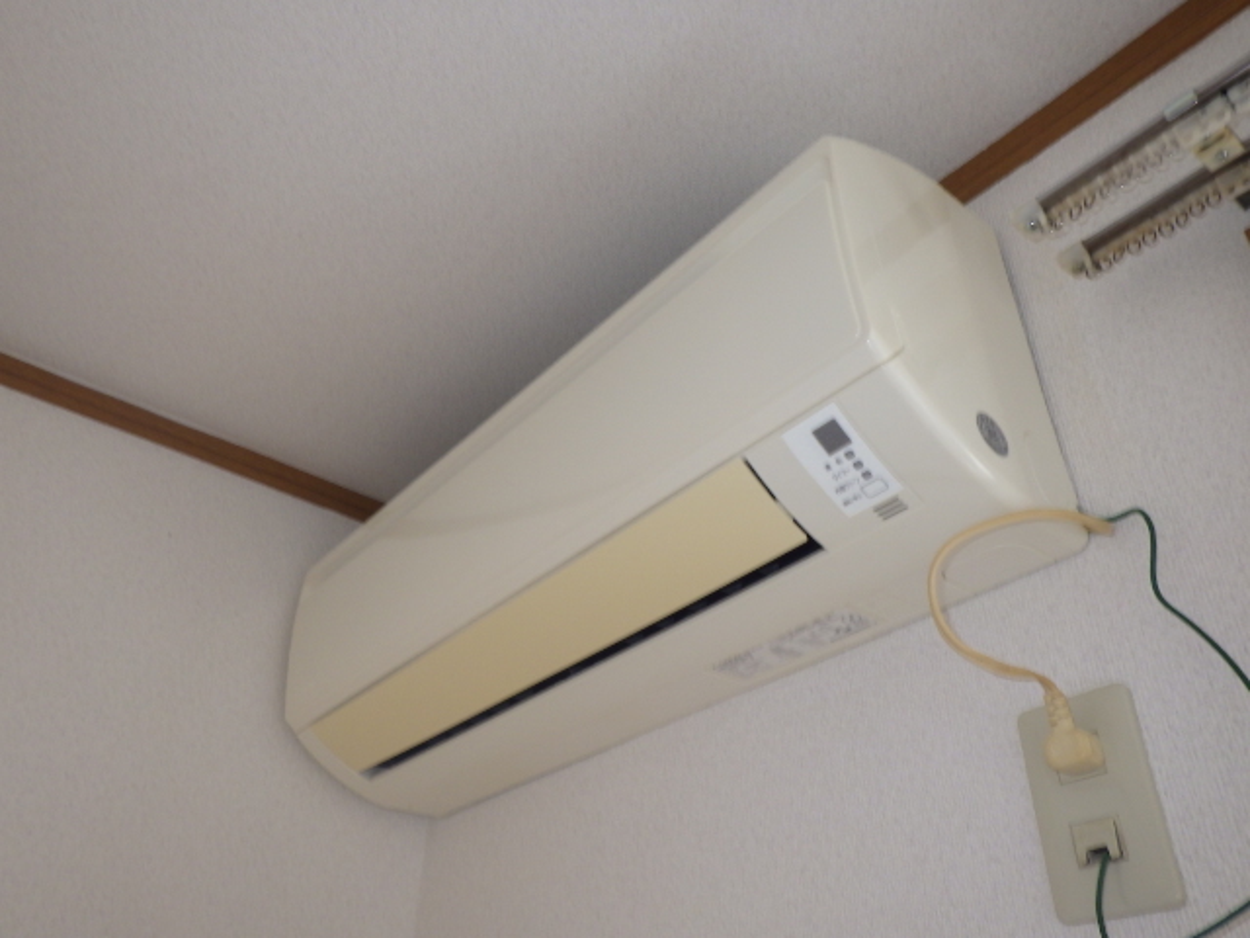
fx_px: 1011
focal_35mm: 28
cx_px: 625
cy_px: 469
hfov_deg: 63.4
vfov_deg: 49.7
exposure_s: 1/45
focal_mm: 5
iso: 160
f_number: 3.5
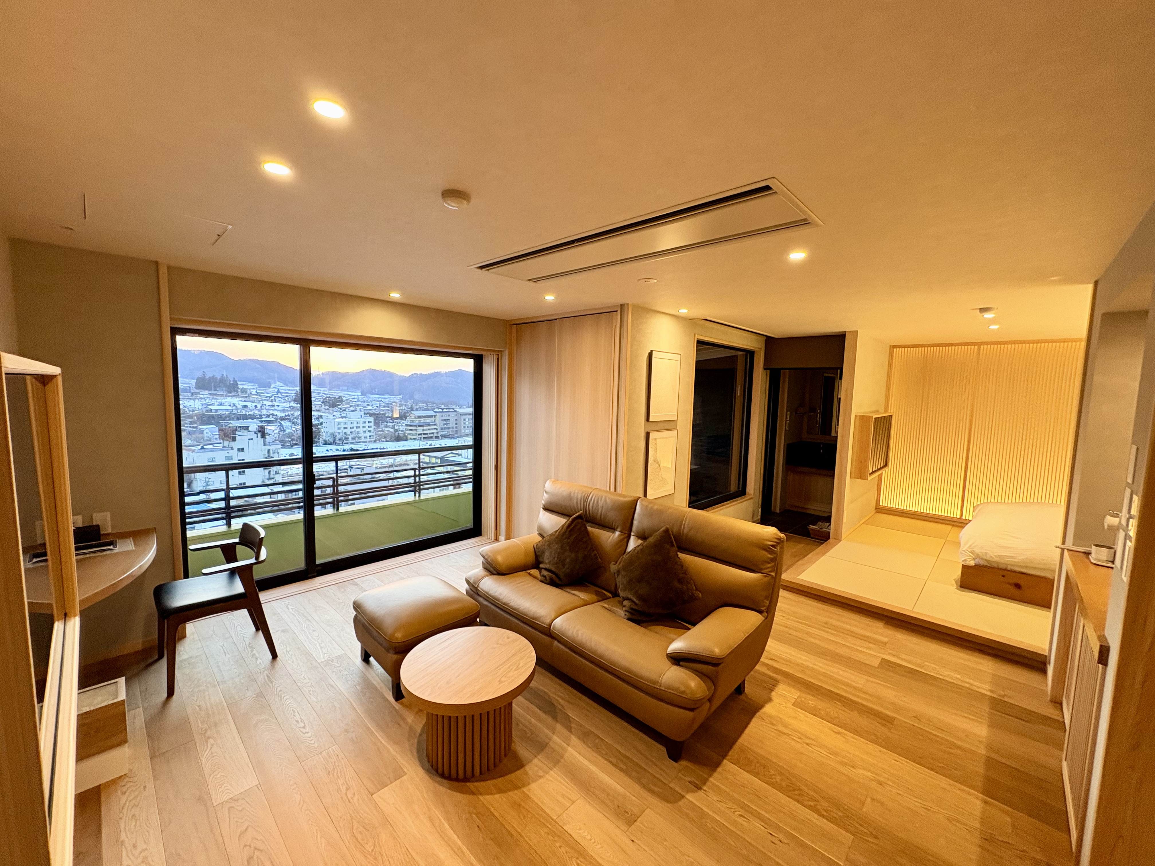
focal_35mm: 14
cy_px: 433
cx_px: 578
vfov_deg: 85.7
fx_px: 467
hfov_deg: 102.1
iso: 250
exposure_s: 1/60
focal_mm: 2.22
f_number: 2.2
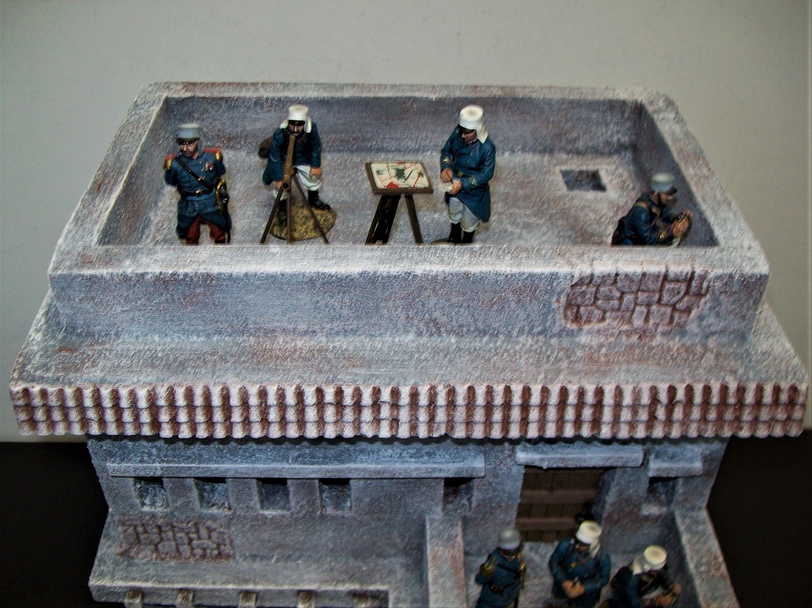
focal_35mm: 36
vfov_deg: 39.6
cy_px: 304
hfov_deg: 51.4
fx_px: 844
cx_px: 406
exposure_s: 1/64
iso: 80
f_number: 2.7
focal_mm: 6
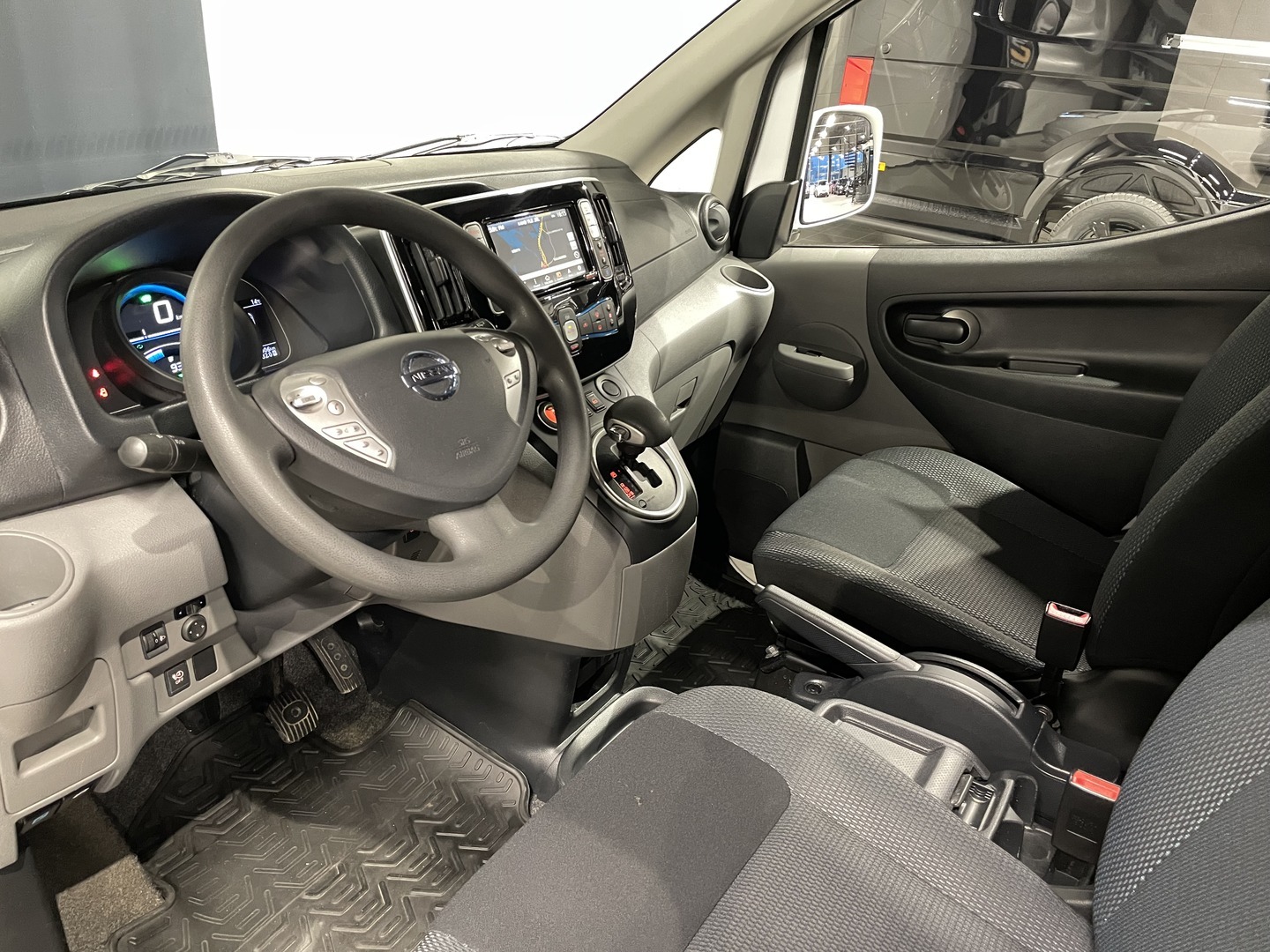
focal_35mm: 26
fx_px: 954
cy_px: 476
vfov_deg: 53.1
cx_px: 635
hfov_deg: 67.3
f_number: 1.6
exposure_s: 1/25
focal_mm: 4.2
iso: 1000
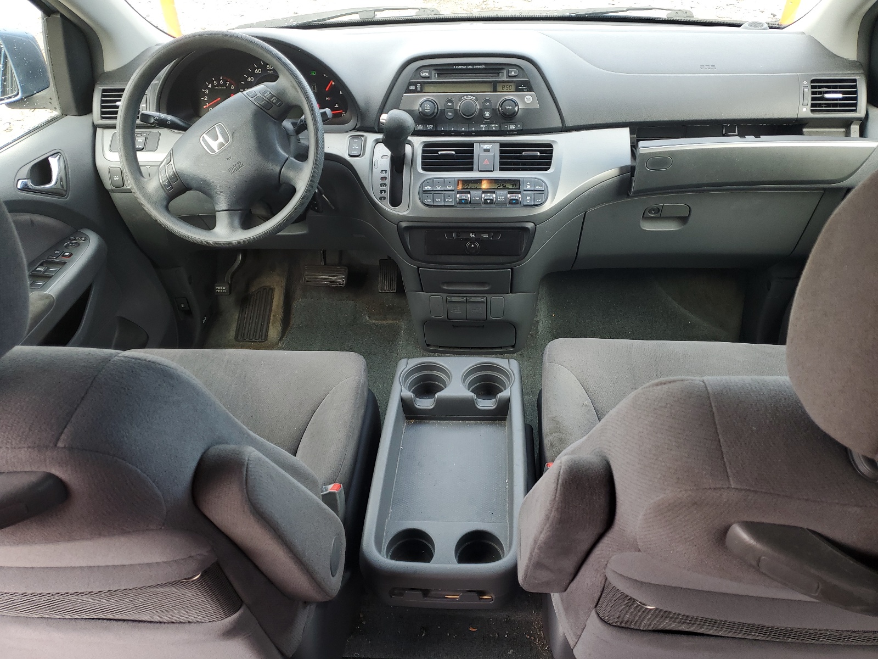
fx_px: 659
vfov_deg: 53.1
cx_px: 439
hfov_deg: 67.3
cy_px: 330
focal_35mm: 26
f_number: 1.5
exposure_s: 1/123
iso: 50
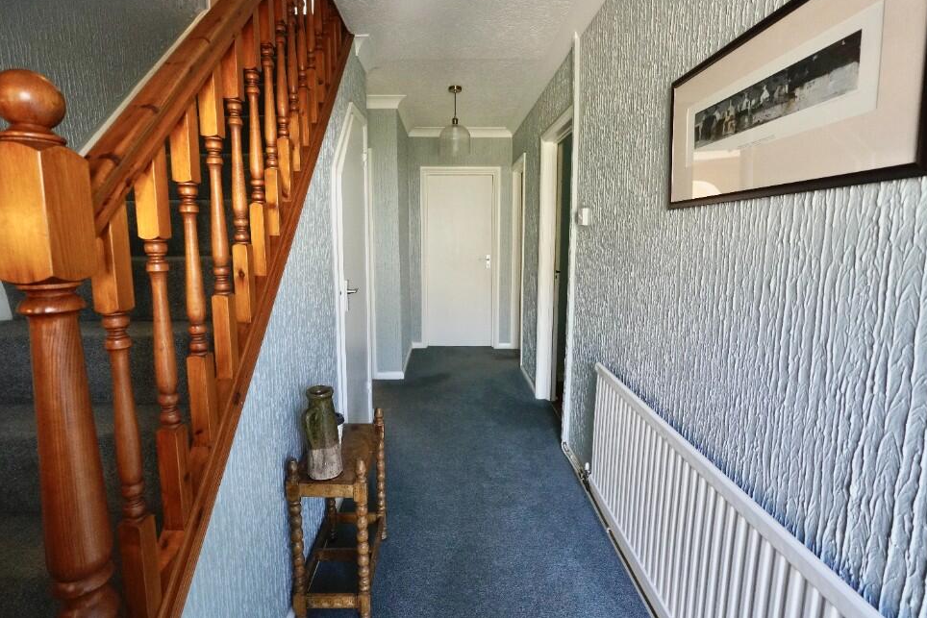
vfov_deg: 68.7
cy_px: 291
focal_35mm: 18
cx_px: 445
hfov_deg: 91.5
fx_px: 451
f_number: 2.8
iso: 1600
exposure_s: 1/160
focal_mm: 11
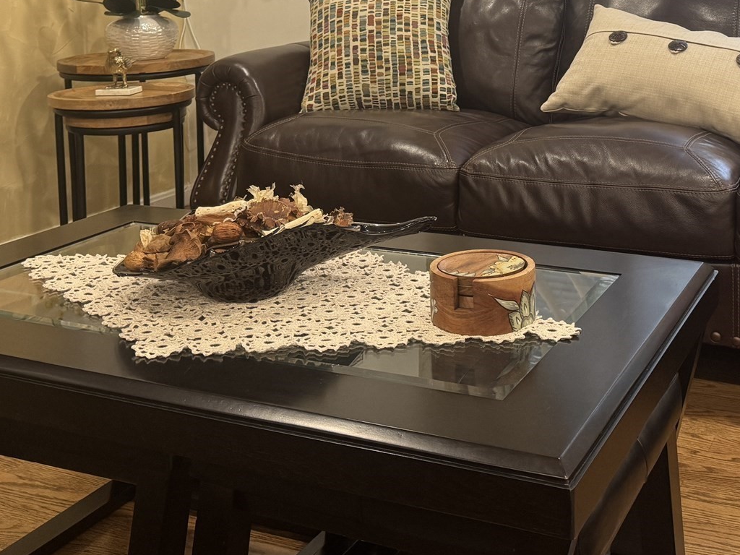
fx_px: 1026
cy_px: 14
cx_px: 491
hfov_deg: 39.2
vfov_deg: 28.6
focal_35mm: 48
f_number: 1.78
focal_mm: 6.76
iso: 200
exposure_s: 1/60
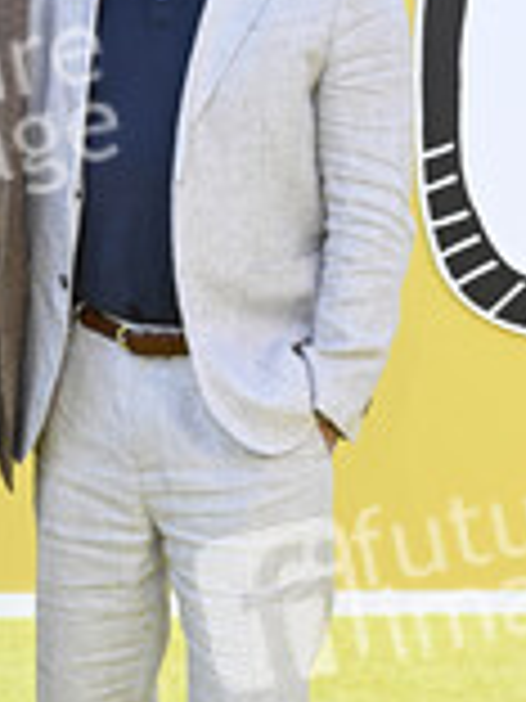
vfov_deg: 20.4
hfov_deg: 15.2
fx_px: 1945
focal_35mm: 96
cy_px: 360
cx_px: 18
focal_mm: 39
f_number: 7.1
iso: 640
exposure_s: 1/200
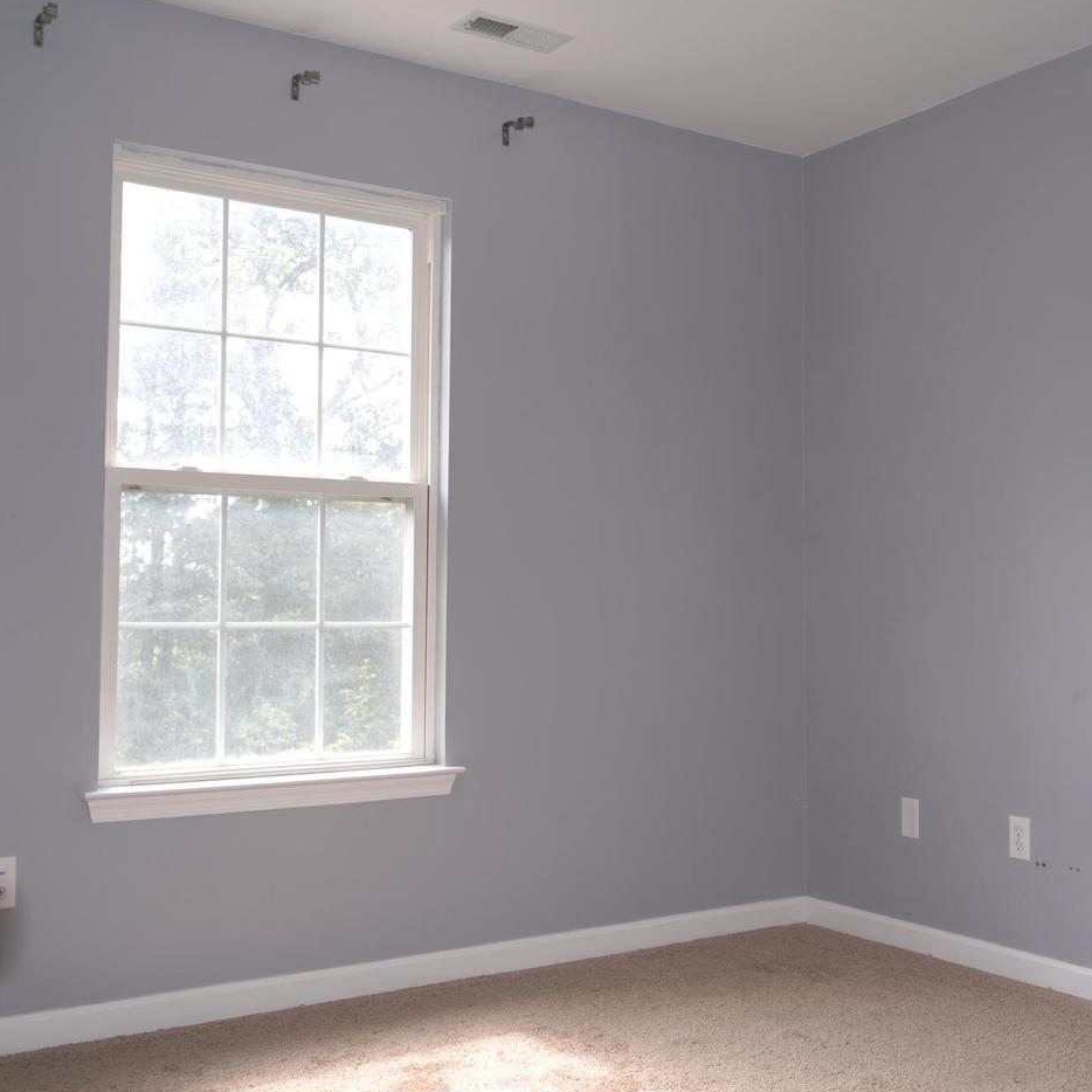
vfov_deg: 43.9
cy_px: 538
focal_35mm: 38
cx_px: 651
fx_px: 1356
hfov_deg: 43.7
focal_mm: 29
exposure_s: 1/160
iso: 250
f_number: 4
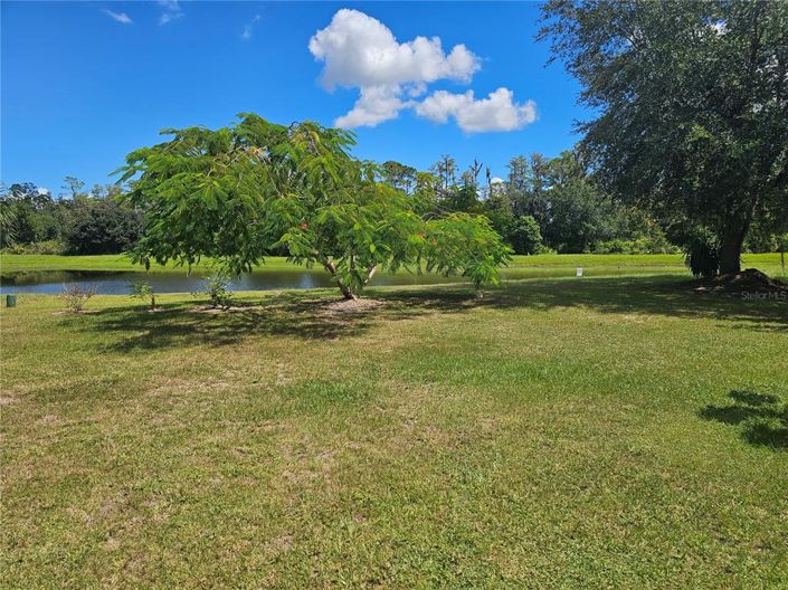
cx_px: 394
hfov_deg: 74.0
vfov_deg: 58.8
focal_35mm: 23
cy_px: 295
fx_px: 523
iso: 16
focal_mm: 6.3
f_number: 1.7
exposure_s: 1/1484
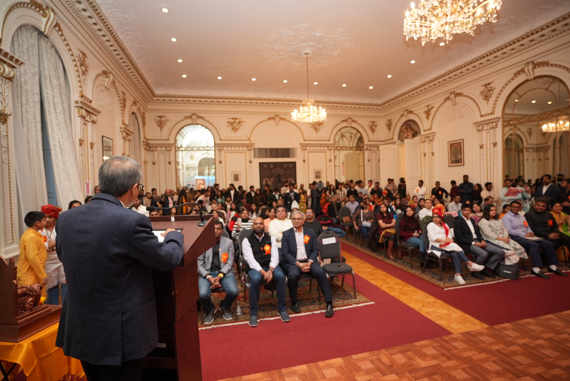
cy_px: 190
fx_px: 269
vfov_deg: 70.5
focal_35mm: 17
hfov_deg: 93.2
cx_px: 285
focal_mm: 17
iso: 800
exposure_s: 1/160
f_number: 2.8
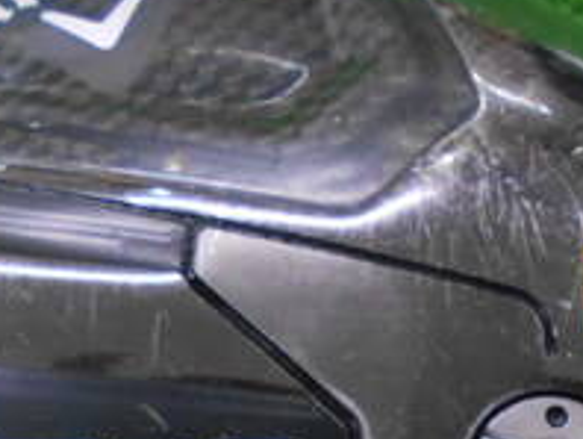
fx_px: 1416
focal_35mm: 84
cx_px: 194
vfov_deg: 16.8
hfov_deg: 23.2
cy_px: 545
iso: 800
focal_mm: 4.6
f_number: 3.2
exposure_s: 1/60
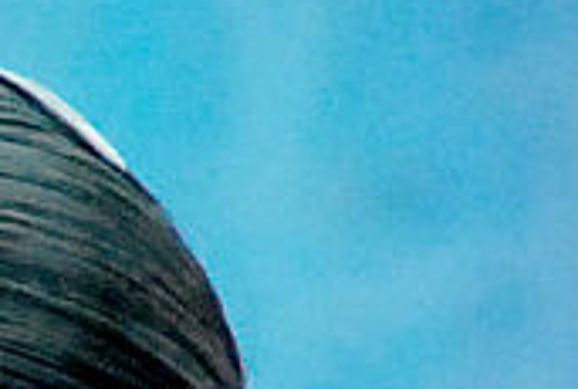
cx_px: -1122
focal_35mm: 1890
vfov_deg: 0.7
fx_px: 30425
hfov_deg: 1.1
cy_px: 688
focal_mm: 180
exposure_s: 1/400
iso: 1600
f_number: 6.3
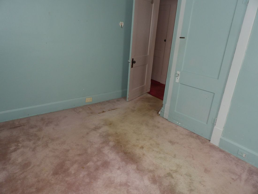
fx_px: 179
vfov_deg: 56.8
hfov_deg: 71.6
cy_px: 97
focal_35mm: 24
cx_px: 129
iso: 200
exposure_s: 1/33
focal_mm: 4.3
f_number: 3.2
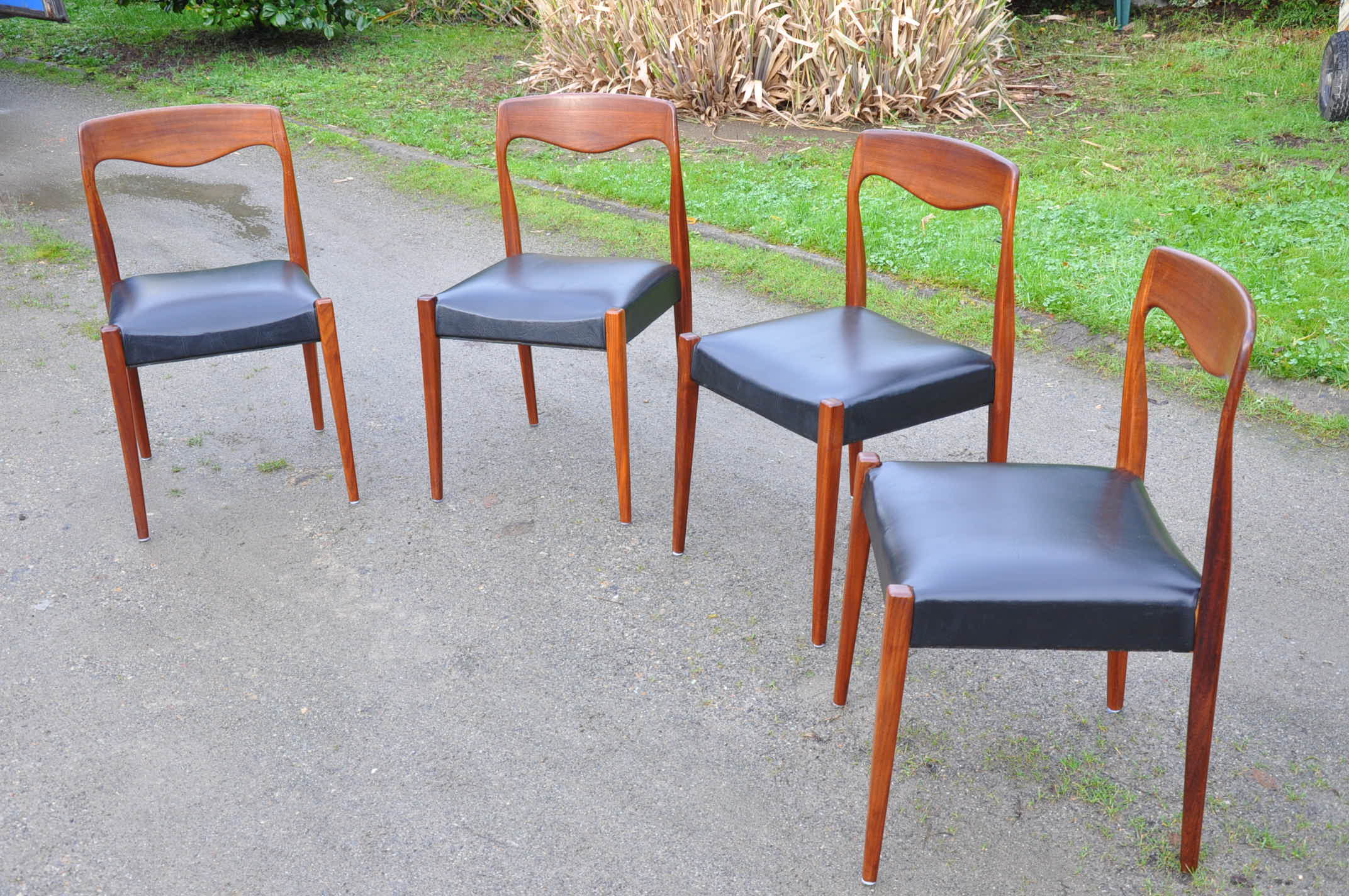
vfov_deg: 34.1
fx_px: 1460
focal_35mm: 39
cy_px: 448
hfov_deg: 49.6
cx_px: 674
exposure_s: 1/60
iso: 500
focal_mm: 26
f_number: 8
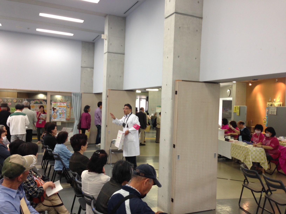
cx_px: 143
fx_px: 273
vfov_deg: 42.9
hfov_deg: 55.4
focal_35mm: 33
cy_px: 107
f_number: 2.4
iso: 50
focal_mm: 4.13
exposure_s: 1/24
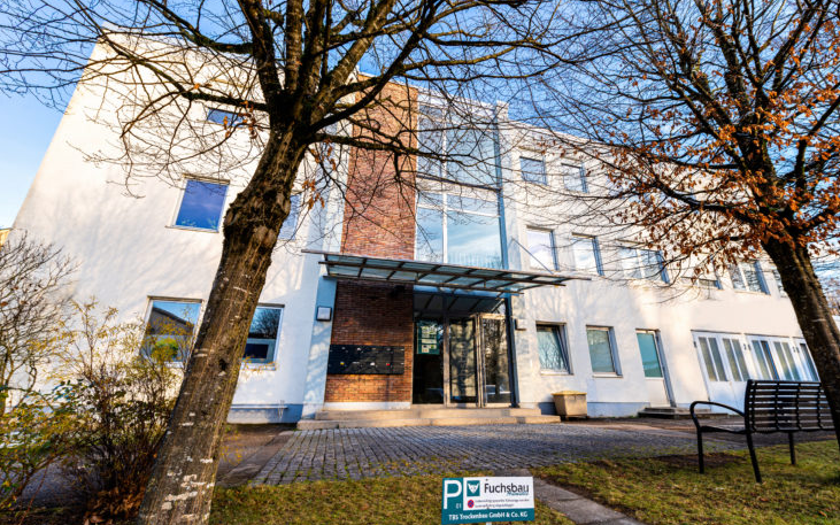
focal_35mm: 15
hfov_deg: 101.4
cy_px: 272
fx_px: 343
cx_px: 440
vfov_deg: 74.8
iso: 100
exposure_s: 1/40
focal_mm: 14
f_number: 8
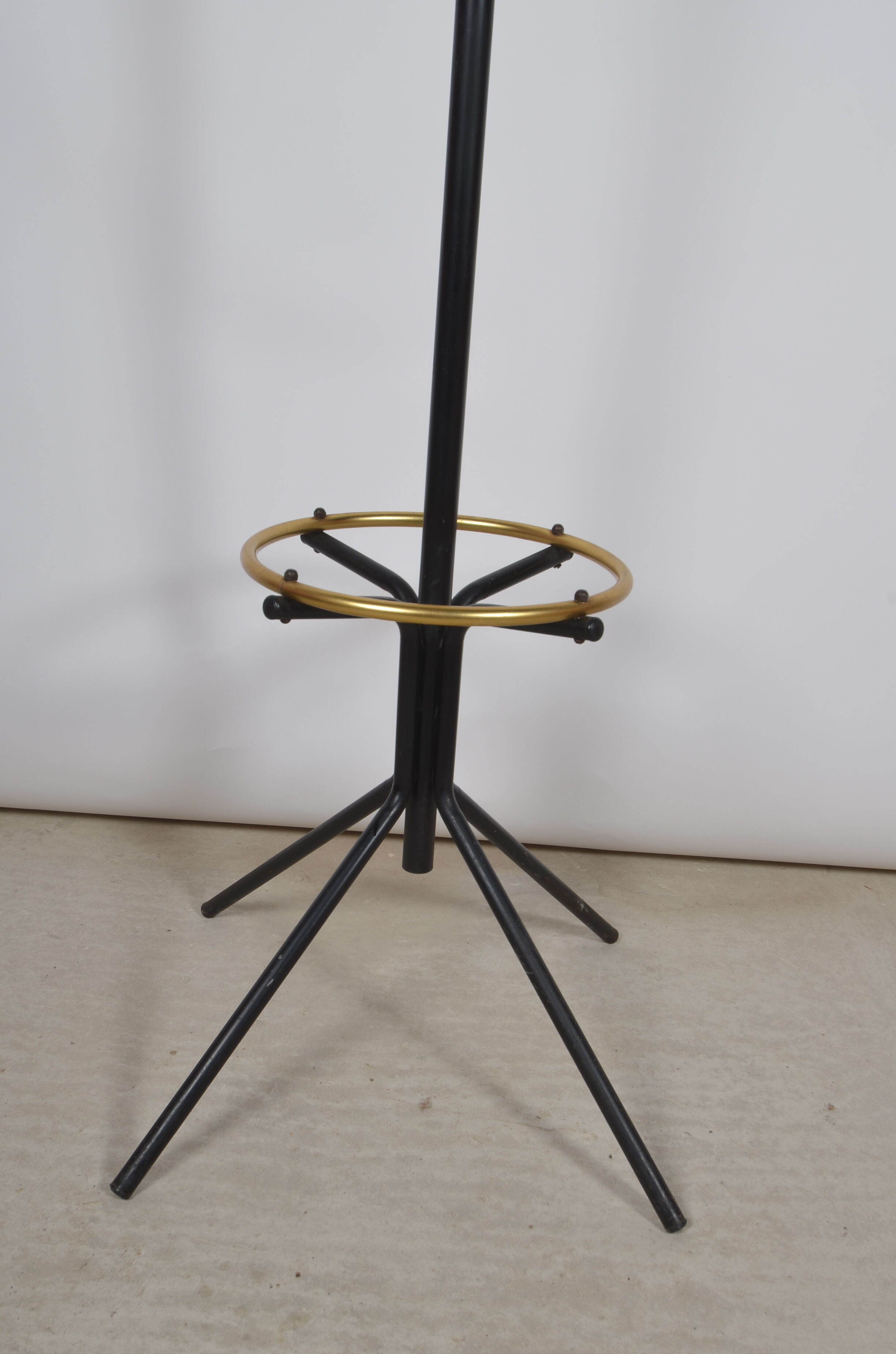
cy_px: 677
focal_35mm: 36
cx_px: 448
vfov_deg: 53.2
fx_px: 1350
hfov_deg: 36.7
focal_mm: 24
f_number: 11
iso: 100
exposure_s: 1/125
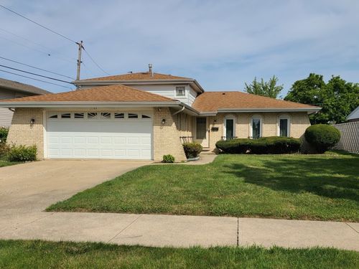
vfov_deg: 53.1
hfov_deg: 67.3
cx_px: 180
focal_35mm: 26
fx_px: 270
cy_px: 134
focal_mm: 5.4
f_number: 1.8
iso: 40
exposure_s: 1/3727
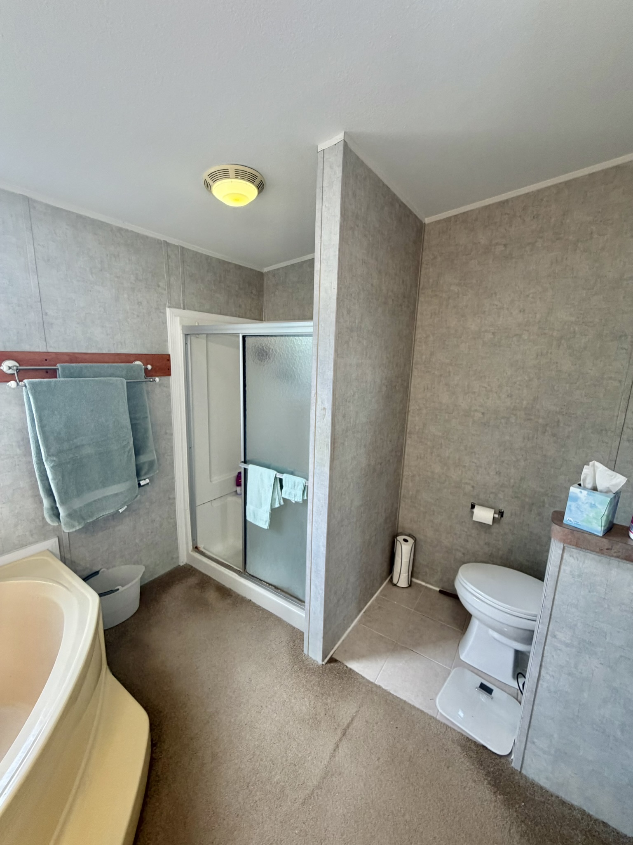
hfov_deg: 85.7
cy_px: 422
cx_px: 316
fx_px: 341
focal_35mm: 14
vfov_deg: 102.1
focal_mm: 2.22
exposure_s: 1/120
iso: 250
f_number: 2.2
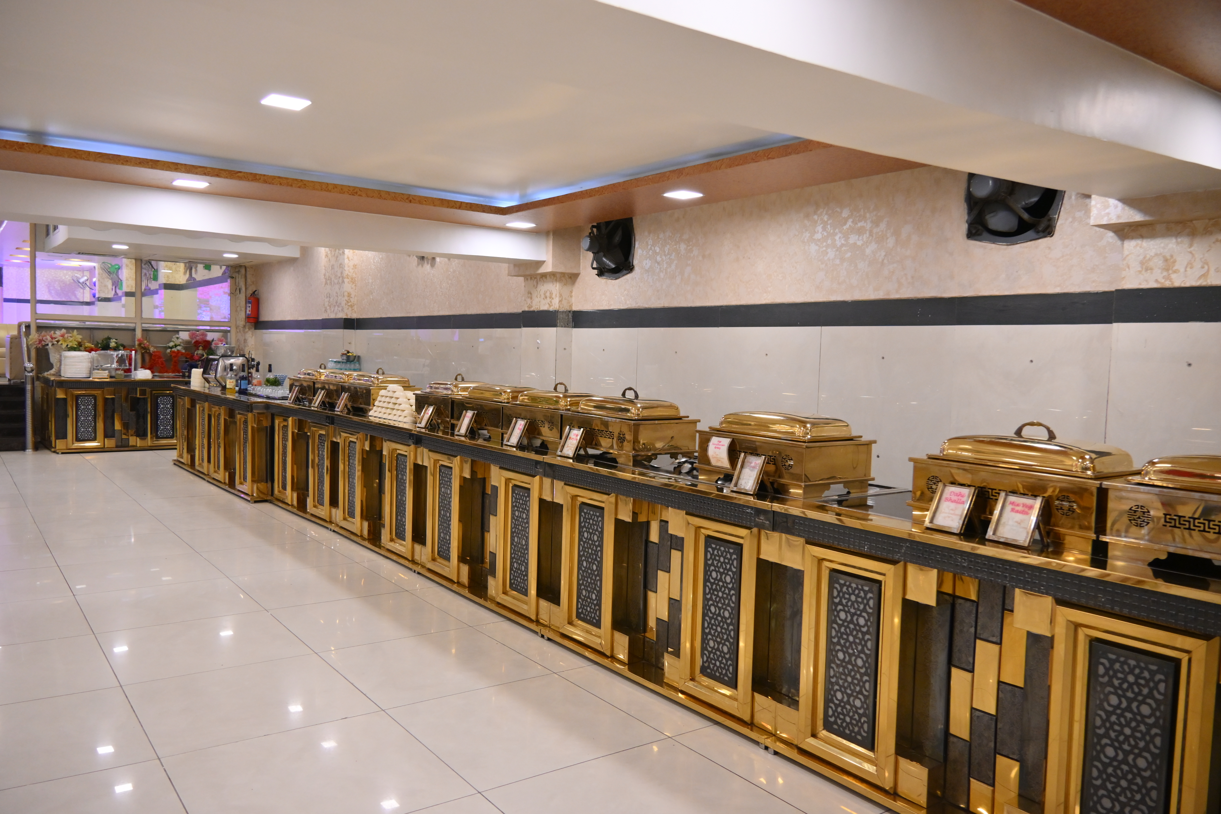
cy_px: 407
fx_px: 916
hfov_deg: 67.4
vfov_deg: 47.9
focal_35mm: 27
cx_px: 610
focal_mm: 18
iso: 1000
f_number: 4
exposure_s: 1/160
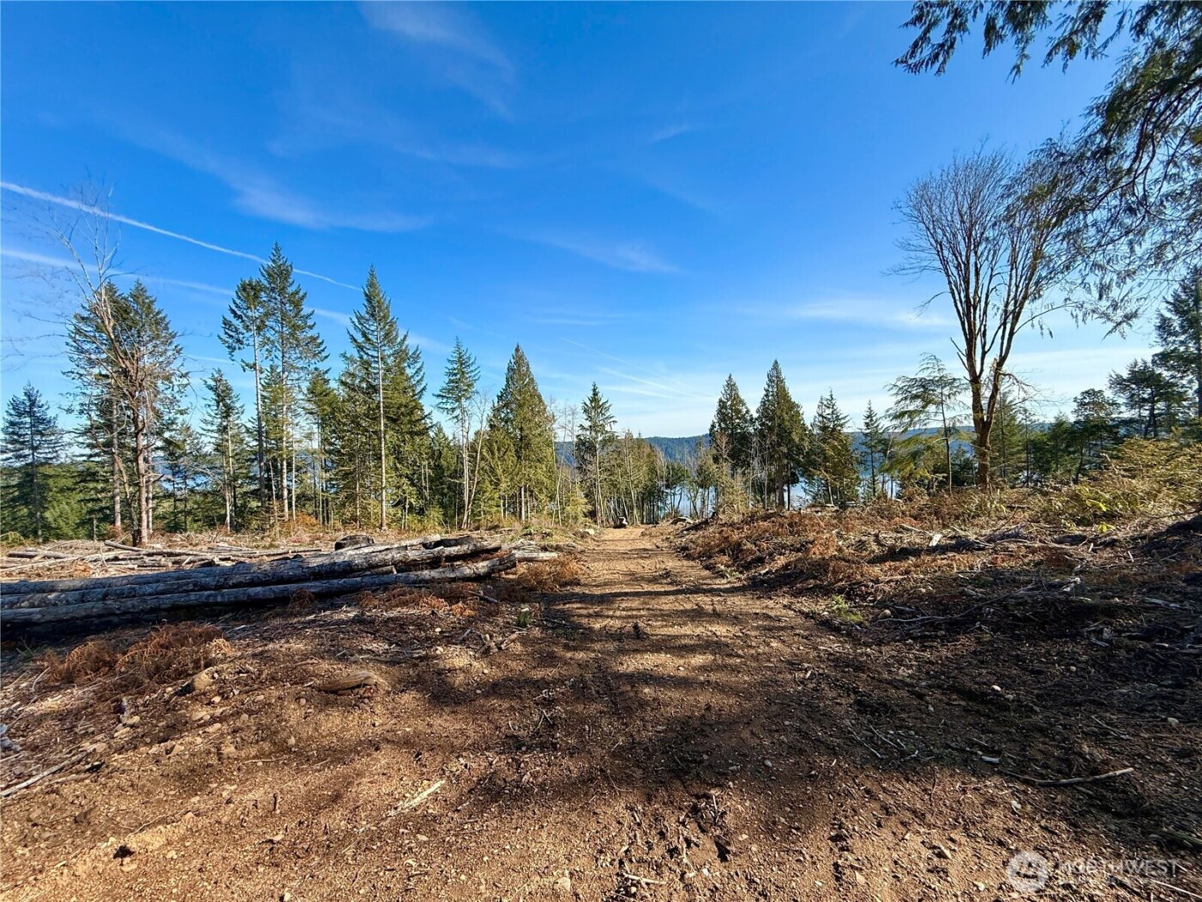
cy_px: 451
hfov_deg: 102.1
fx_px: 486
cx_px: 601
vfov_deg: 85.7
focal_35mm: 14
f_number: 2.2
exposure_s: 1/1534
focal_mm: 2.22
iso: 50
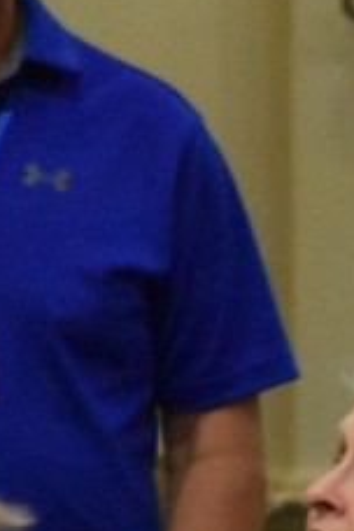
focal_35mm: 798
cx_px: 1090
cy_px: 489
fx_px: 11763
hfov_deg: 1.7
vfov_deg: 2.6
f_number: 5.6
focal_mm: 105
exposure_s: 1/125
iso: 7200
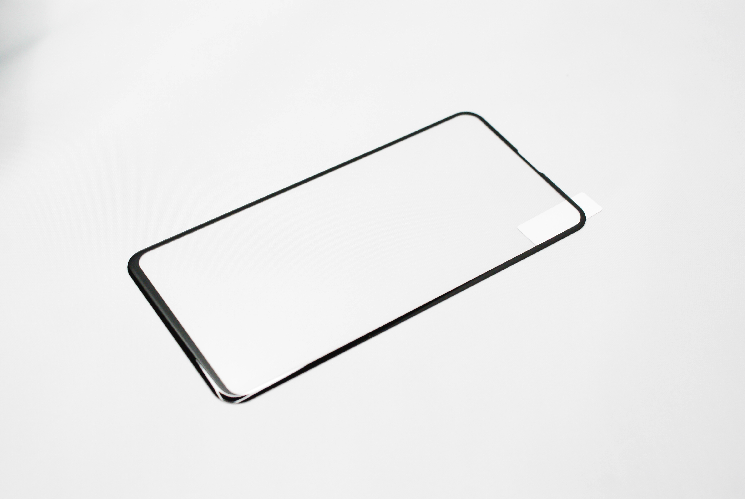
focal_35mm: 52
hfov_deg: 37.8
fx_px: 1088
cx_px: 372
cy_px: 250
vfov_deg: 25.8
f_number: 5.6
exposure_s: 1/320
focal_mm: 35
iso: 1600
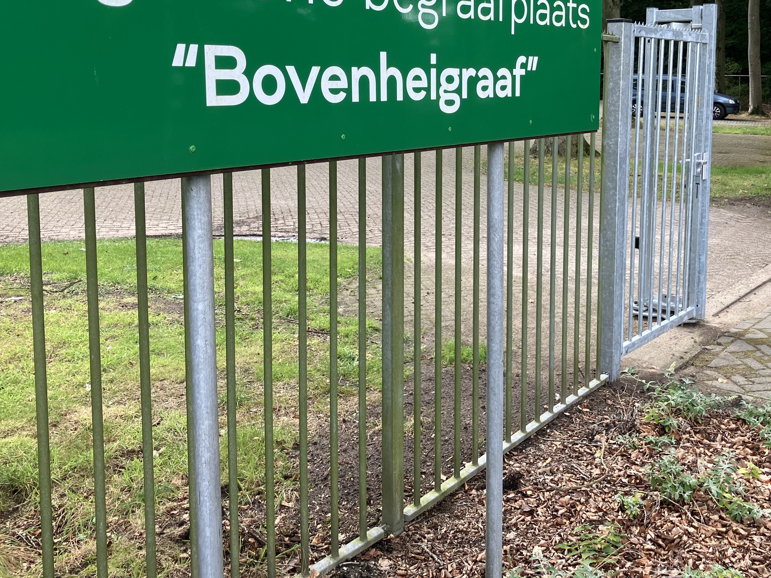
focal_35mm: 39
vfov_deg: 36.4
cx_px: 443
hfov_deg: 47.7
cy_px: 188
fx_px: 869
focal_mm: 3.99
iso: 25
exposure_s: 1/209
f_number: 1.8
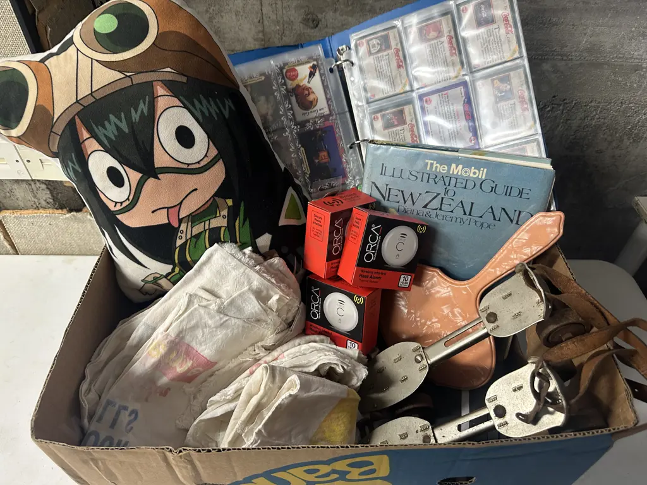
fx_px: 449
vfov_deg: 56.8
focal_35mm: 24
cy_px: 242
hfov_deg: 71.6
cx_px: 324
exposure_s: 1/50
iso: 200
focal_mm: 6.86
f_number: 1.78
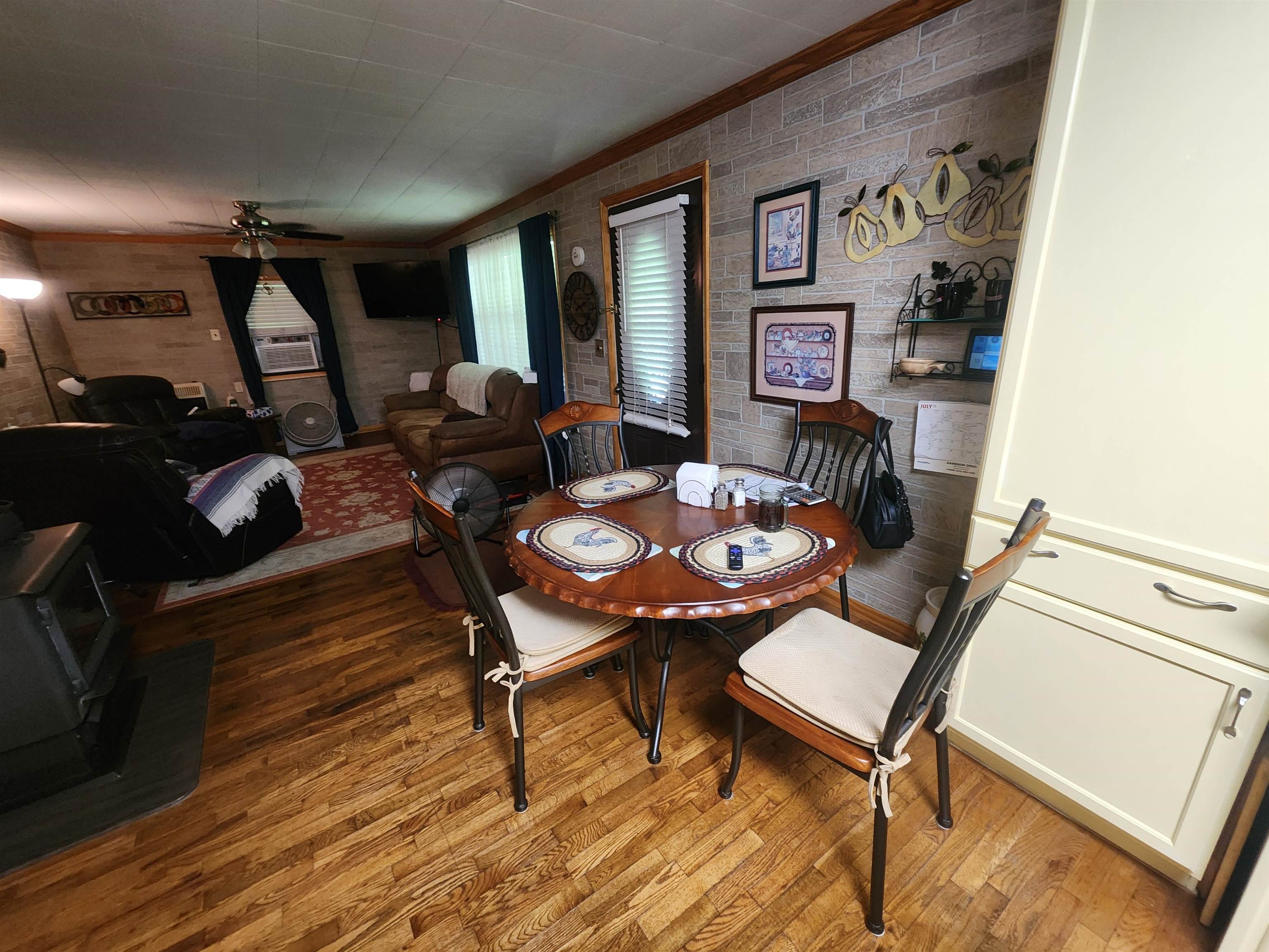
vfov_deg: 89.9
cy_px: 476
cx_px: 634
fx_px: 477
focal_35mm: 13
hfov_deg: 106.2
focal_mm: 2.2
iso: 400
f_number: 2.2
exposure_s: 1/30
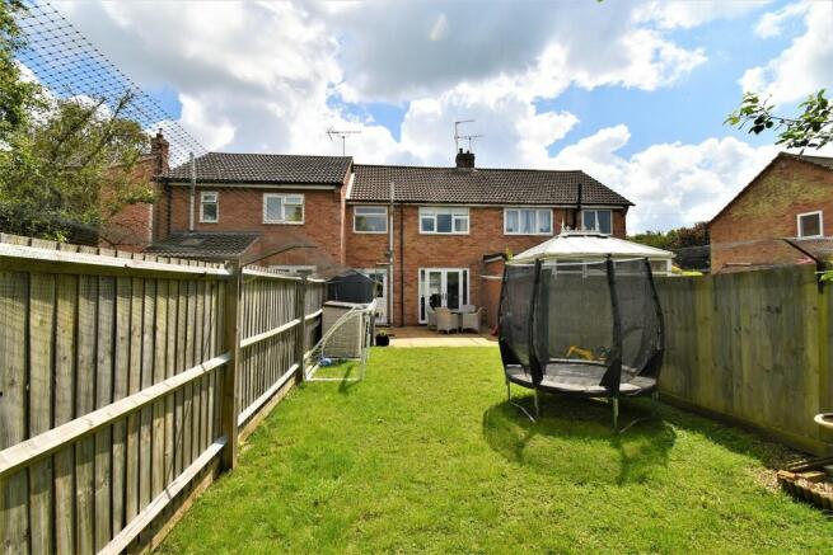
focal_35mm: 15
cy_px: 278
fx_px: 347
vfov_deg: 77.4
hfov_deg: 100.4
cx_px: 416
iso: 100
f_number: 11
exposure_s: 1/200
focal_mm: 10
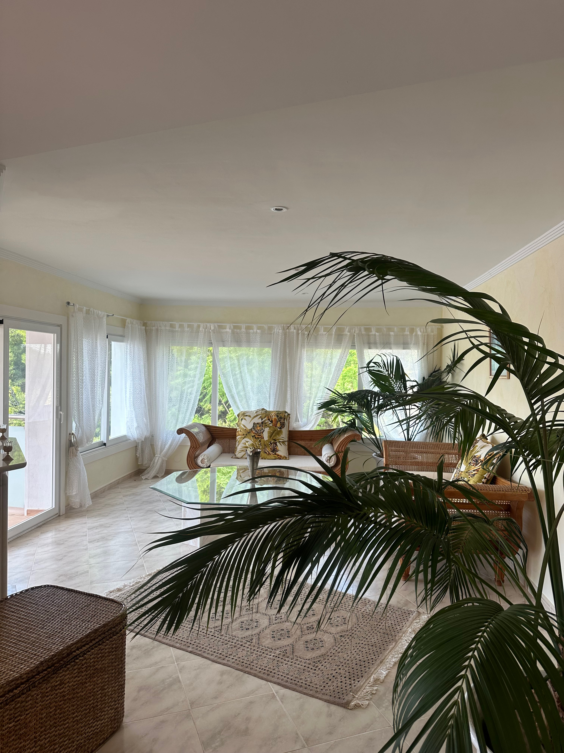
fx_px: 521
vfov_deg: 71.6
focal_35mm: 24
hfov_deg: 56.8
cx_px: 282
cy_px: 376
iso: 80
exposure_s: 1/456
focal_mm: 6.86
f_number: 1.78
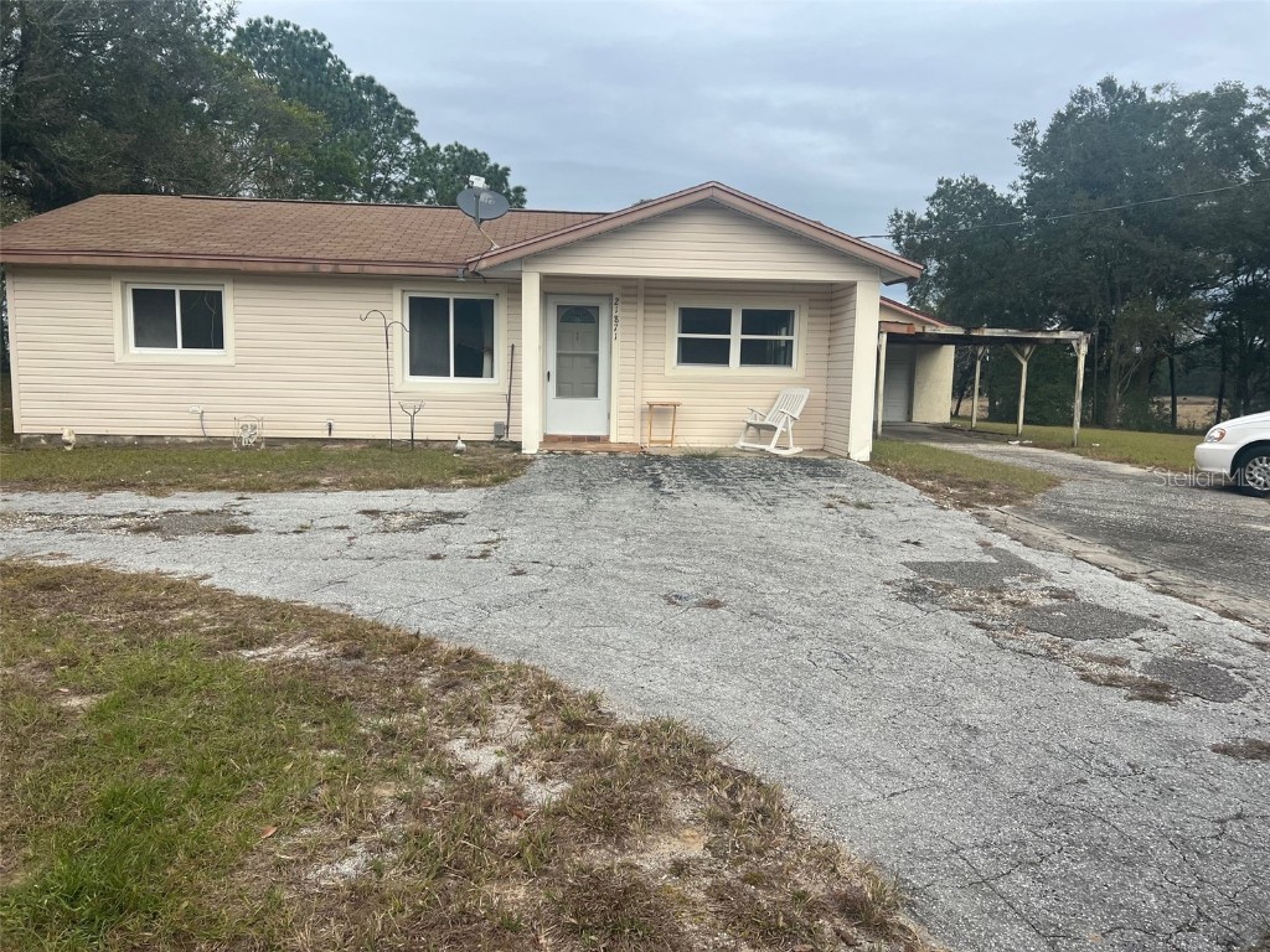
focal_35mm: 26
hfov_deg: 67.3
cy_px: 476
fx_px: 954
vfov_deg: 53.1
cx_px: 635
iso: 50
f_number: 1.5
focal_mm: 5.7
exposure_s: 1/2353
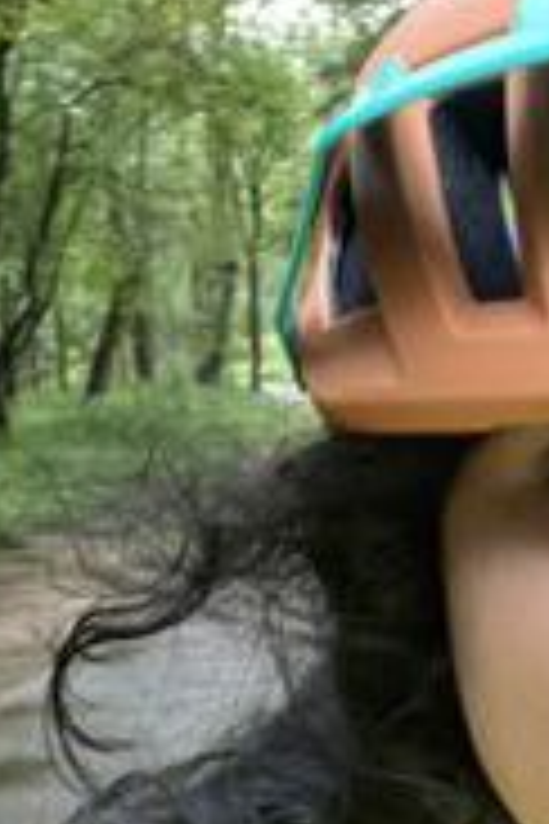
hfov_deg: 17.9
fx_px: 1715
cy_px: 603
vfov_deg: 26.7
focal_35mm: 75
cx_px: 477
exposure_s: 1/32
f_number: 2.2
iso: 400
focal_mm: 2.71
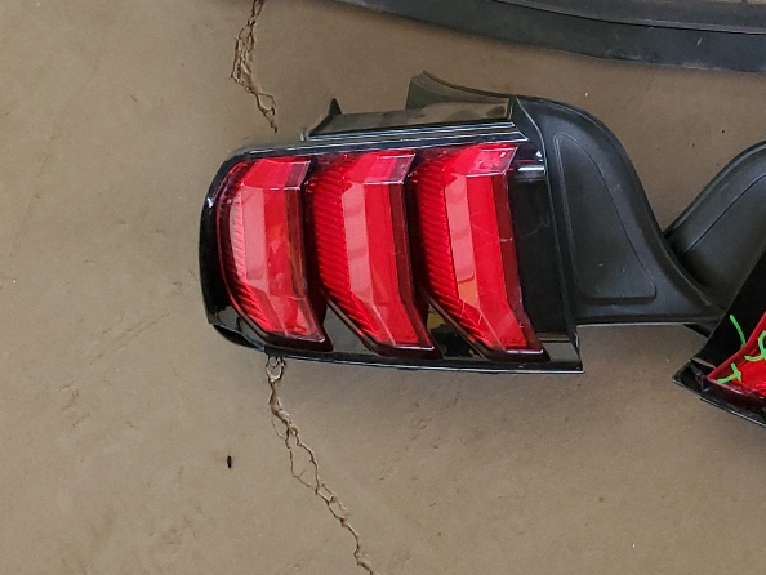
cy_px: -184
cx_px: 656
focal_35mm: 70
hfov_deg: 27.0
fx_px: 1550
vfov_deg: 19.3
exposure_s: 1/60.2
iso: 123
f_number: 1.5
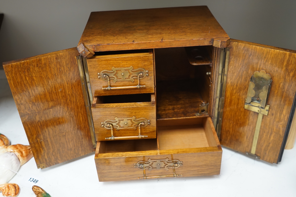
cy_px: 86
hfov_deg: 55.8
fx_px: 280
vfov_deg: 38.8
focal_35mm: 34
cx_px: 151
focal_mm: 28
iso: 1000
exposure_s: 1/60
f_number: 3.5
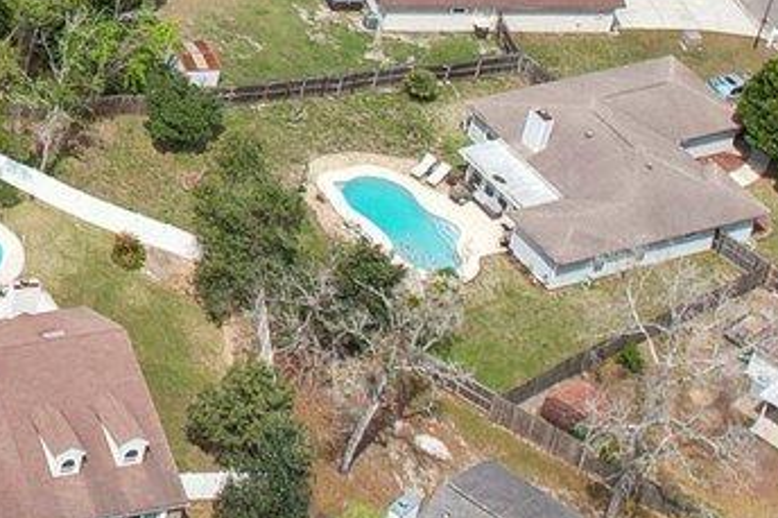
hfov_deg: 13.2
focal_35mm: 131
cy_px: -467
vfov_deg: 9.8
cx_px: -850
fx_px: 2830
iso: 120
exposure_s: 1/1500
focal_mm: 8.4
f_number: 2.8
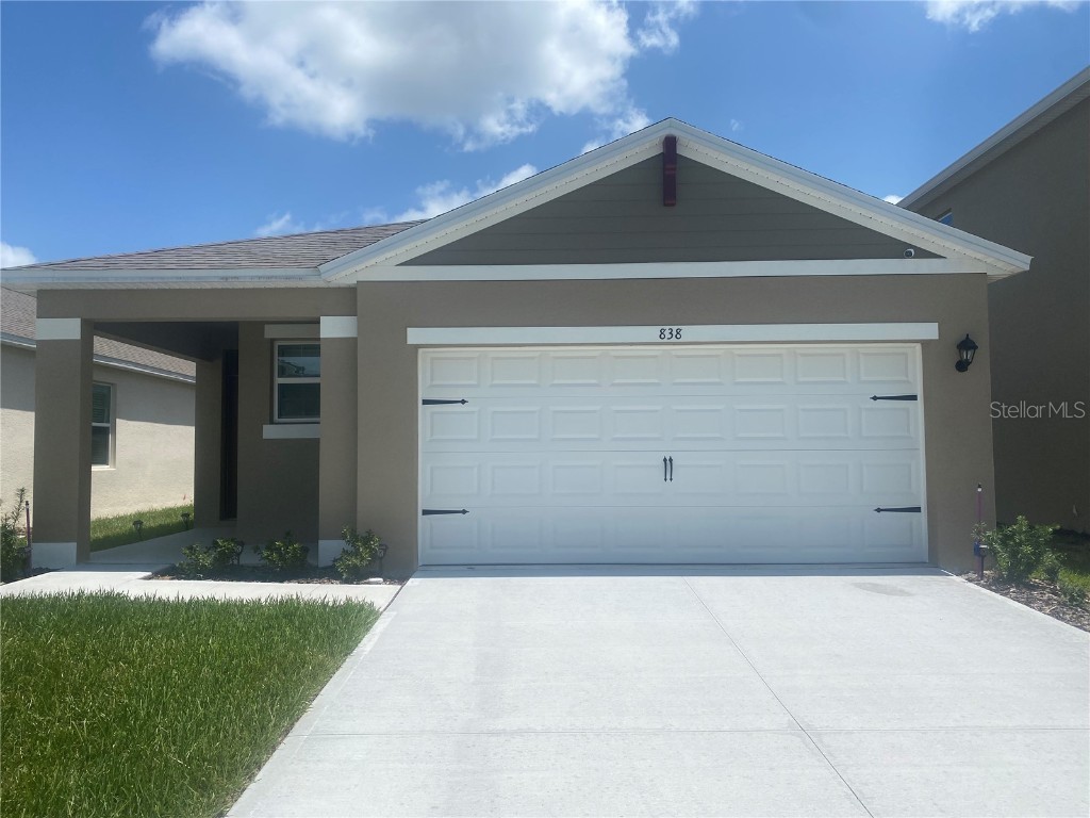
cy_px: 409
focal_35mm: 26
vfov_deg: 53.1
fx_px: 819
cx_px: 545
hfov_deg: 67.3
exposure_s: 1/4808
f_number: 1.8
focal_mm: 4.25
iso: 32
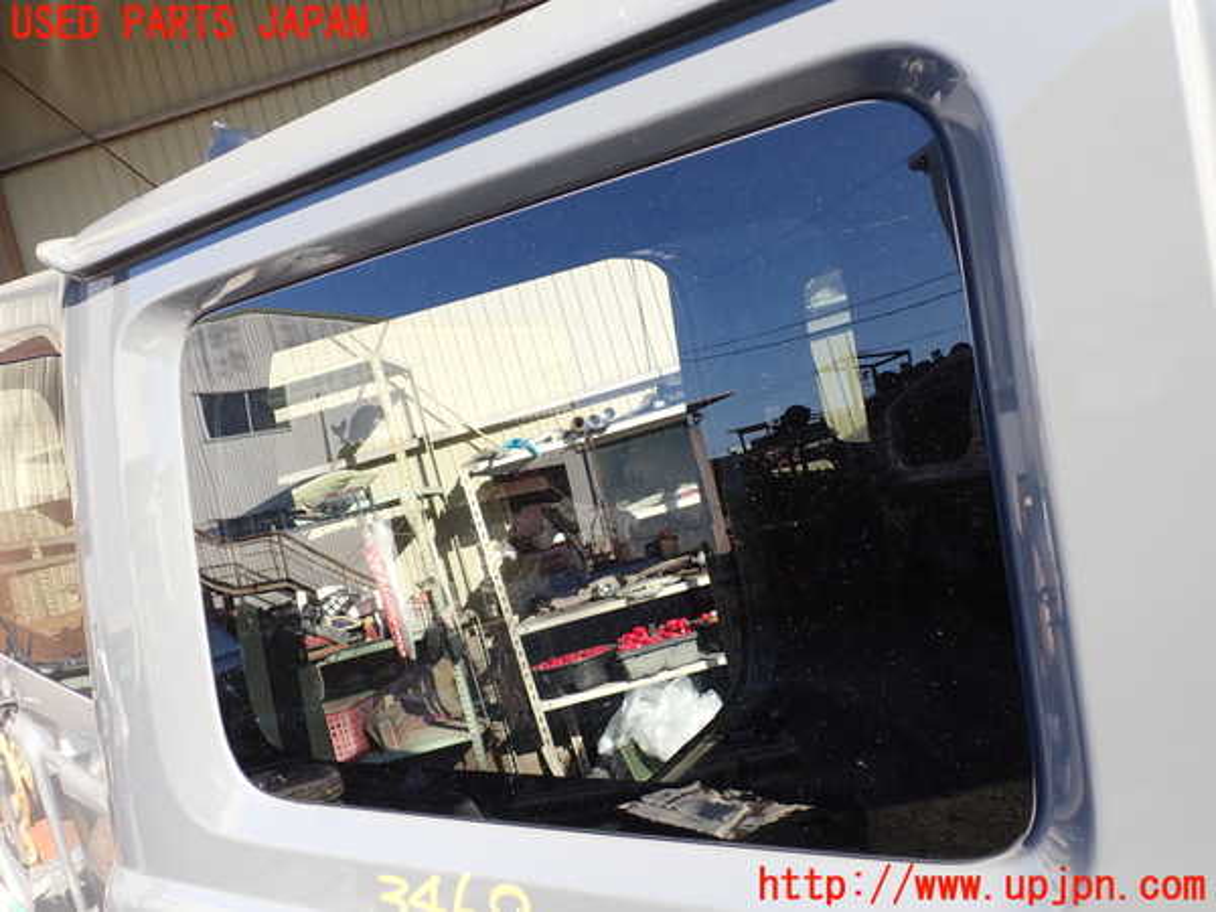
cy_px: 456
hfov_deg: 60.0
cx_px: 608
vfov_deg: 46.8
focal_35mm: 30
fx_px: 1054
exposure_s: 1/200
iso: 100
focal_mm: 5.4
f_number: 3.2
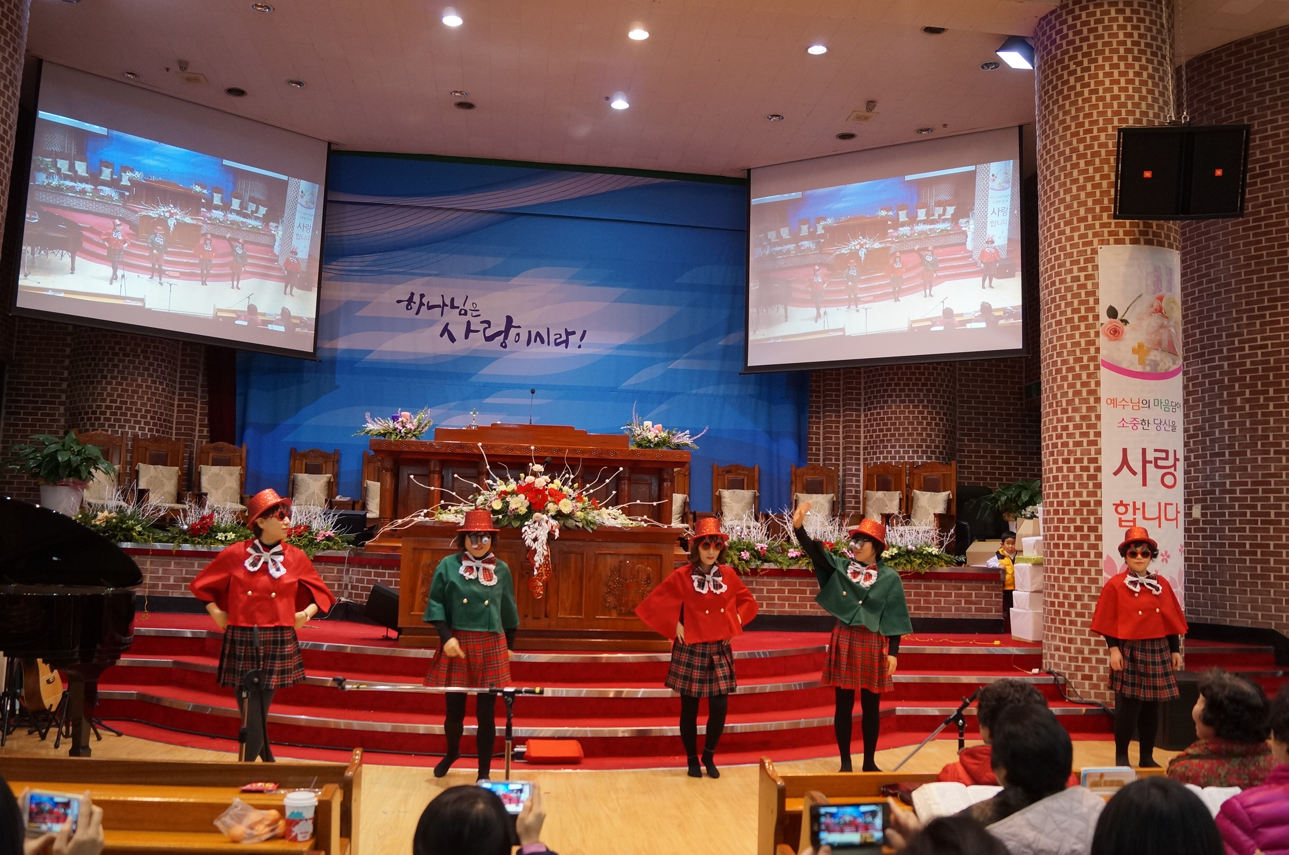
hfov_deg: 62.0
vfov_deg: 43.5
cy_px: 428
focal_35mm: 30
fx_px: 1072
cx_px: 644
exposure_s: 1/60
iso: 640
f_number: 4
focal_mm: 20
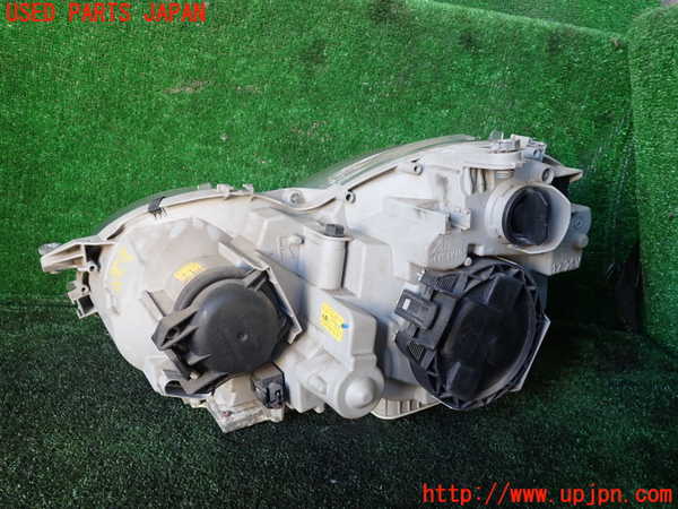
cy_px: 254
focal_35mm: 30
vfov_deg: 46.8
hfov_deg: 60.0
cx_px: 339
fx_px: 588
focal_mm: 5.4
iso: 160
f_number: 2.3
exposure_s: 1/60
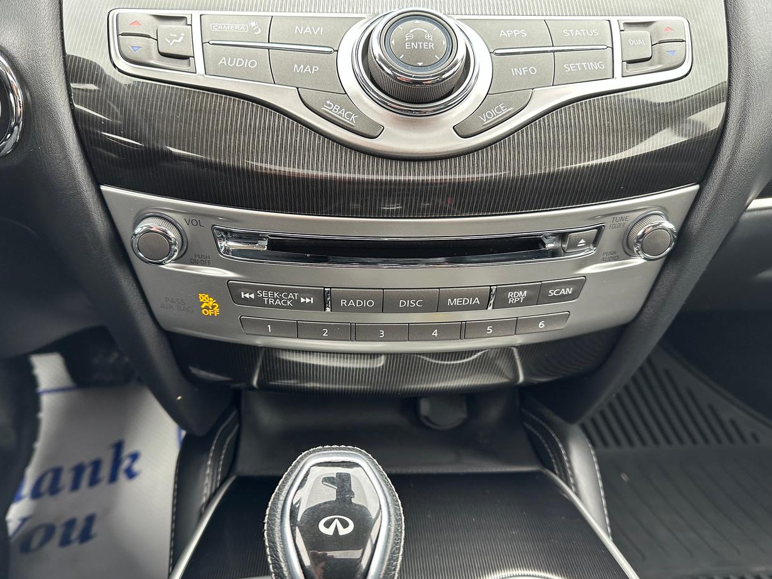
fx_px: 558
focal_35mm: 25
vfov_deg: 54.9
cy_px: 291
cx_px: 373
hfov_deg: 69.4
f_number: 1.78
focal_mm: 6.86
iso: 200
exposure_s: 1/75
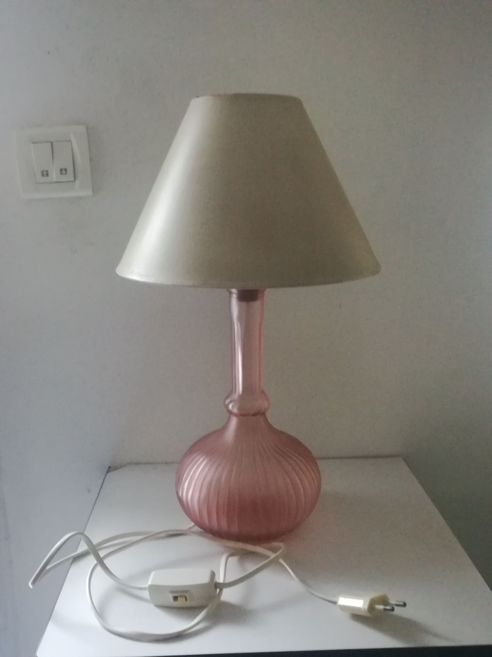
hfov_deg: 45.4
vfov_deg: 58.4
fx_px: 587
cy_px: 328
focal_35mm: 31
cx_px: 246
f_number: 2.2
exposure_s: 1/14.3
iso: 800
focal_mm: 3.83
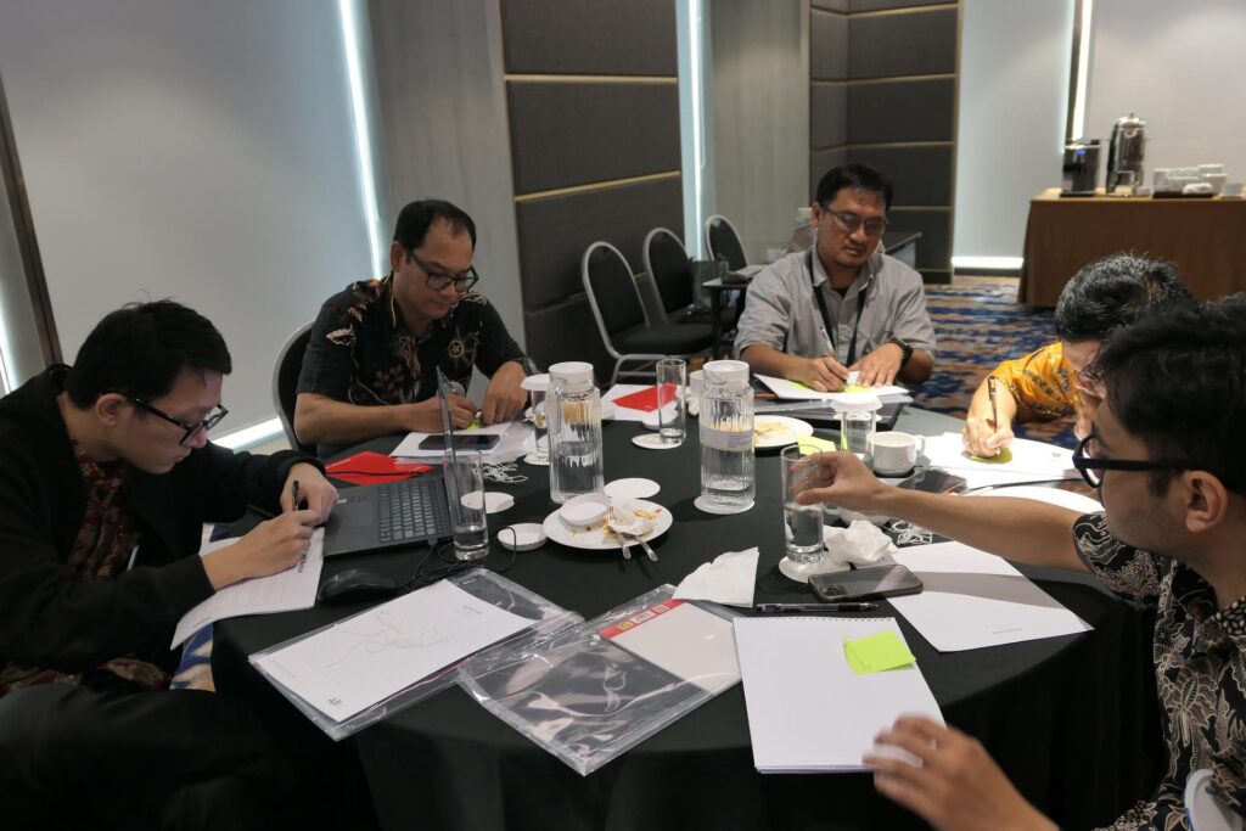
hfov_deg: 65.5
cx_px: 623
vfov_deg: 46.4
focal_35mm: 28
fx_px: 969
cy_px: 416
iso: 500
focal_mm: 10.2
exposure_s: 1/80
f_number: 2.5
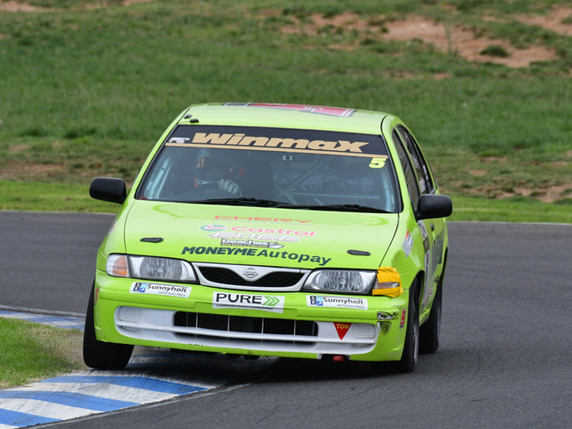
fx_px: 14648
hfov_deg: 2.2
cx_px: 313
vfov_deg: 1.7
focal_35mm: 886
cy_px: 202
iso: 800
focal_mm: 500
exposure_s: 1/640
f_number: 11
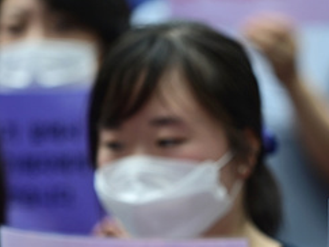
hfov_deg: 5.8
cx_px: 389
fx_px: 3239
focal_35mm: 341
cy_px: 244
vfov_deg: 4.4
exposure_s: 1/400
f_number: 2.8
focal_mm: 135
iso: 100
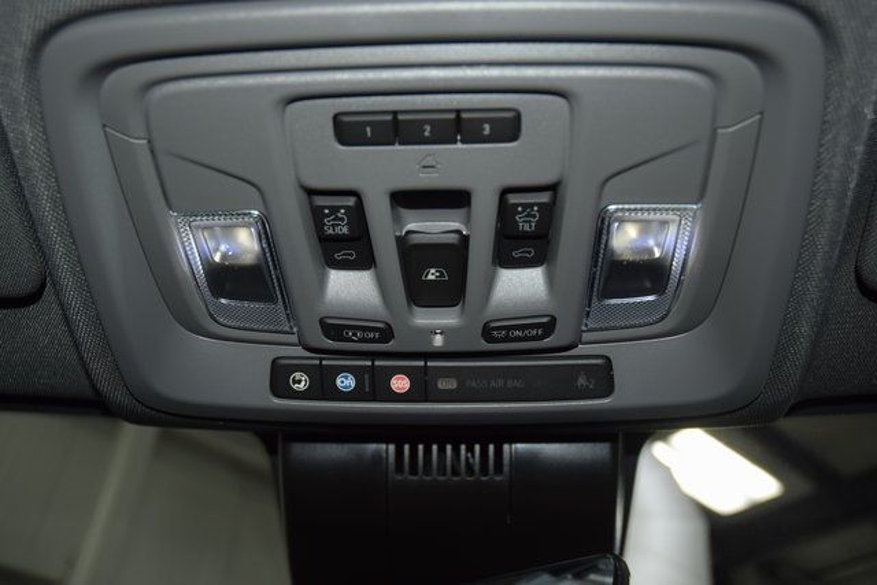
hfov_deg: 53.1
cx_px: 438
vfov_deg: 36.9
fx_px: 877
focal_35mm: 36
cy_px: 292
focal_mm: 24
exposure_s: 1/125
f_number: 3.8
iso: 400
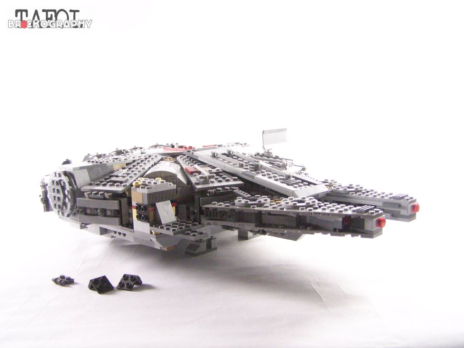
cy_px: 174
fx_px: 509
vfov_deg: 37.7
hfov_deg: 49.0
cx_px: 232
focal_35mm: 38
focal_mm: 6.3
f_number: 3.2
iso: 400
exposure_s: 1/45
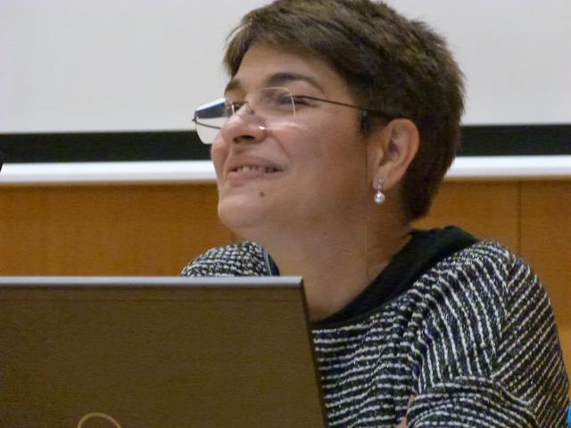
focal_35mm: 318
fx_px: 5245
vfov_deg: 4.7
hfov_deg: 6.2
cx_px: 286
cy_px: 214
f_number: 4.1
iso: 1600
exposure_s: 1/30
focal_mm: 57.2
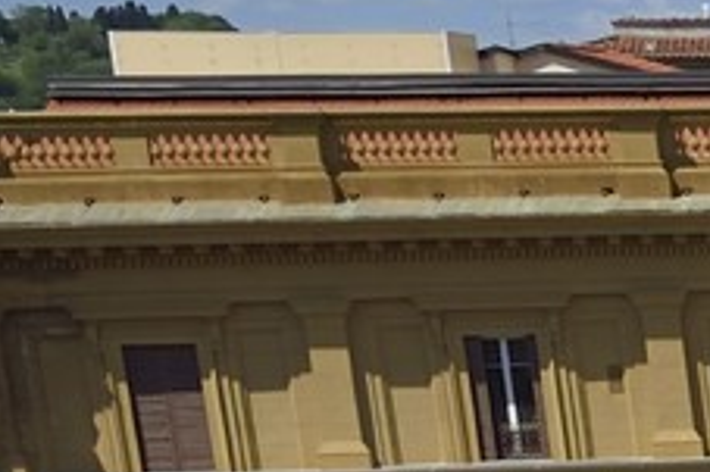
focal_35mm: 169
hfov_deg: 9.0
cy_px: 1260
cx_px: 2349
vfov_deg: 7.4
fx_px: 3331
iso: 200
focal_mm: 24
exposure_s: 1/250
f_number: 16
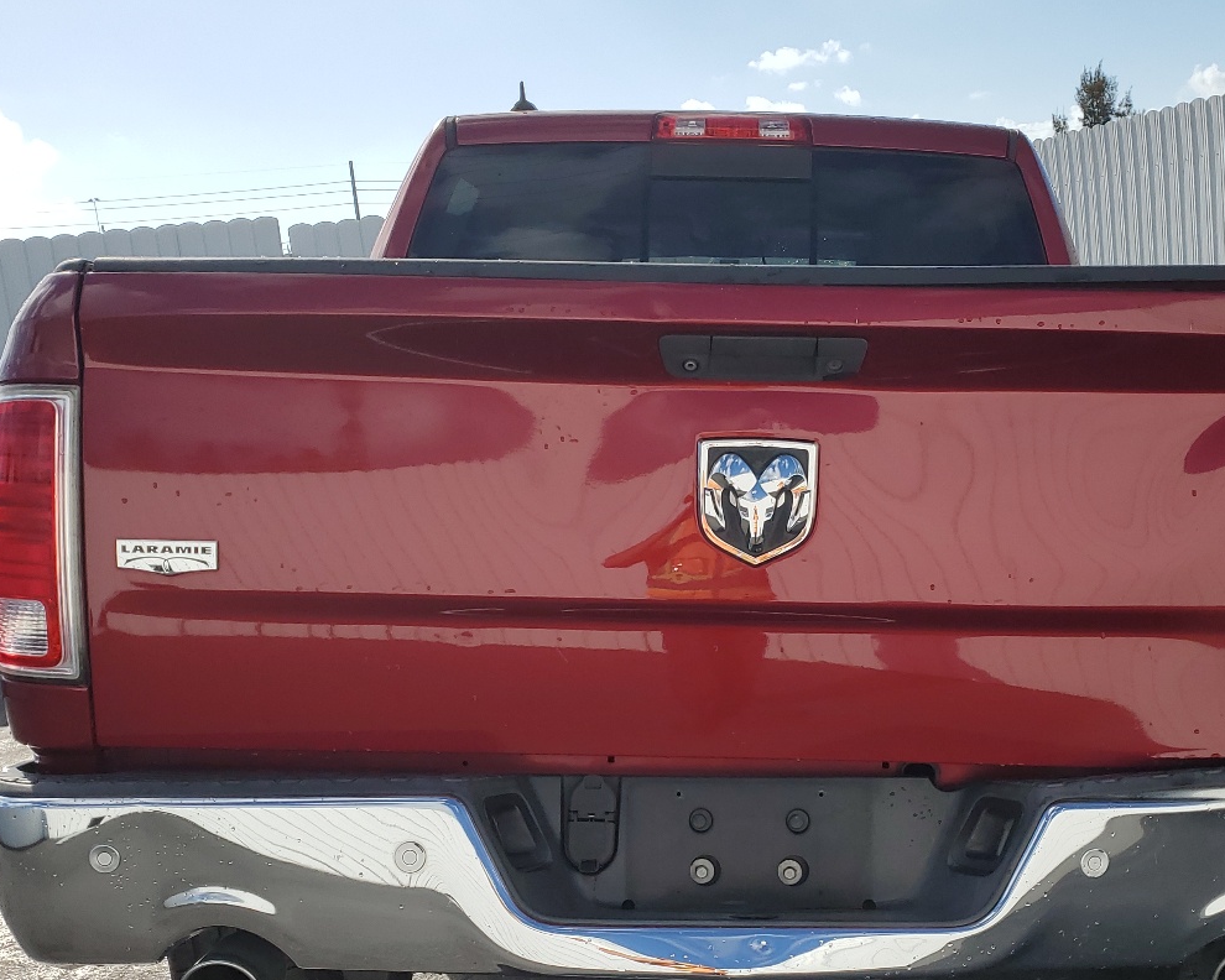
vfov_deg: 36.2
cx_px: 735
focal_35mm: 41
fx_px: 1486
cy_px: 641
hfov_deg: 44.6
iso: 50
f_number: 1.5
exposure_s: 1/5000
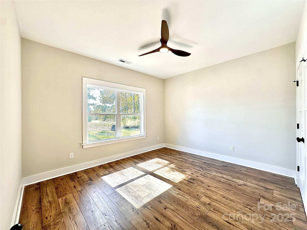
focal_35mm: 14
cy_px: 115
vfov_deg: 85.7
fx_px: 124
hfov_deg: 102.1
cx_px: 154
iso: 40
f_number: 2.2
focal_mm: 2.22
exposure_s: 1/120
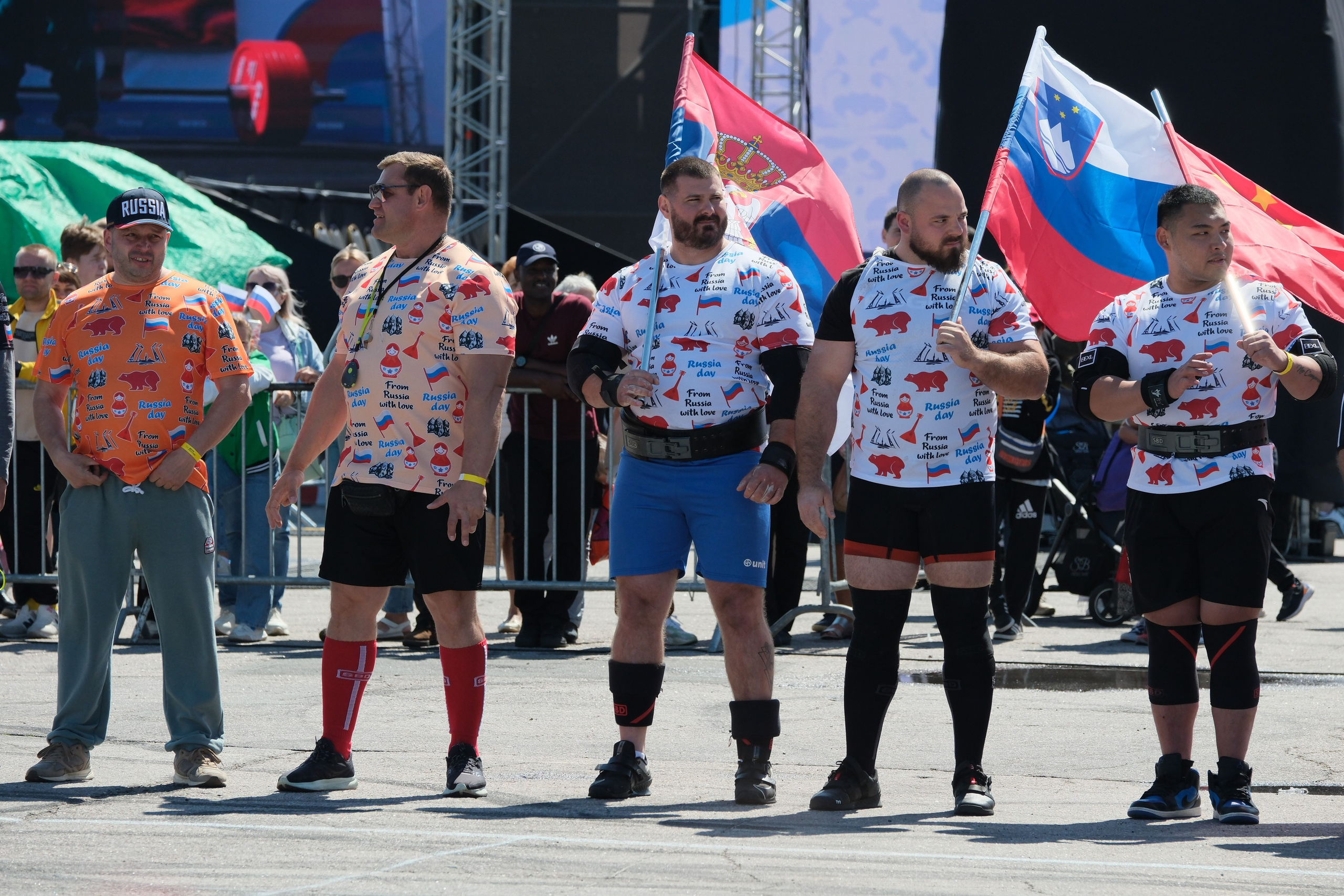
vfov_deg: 6.5
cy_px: 448
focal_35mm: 210
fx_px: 7840
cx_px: 672
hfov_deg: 9.8
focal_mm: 140
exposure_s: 1/1500
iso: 640
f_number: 5.6
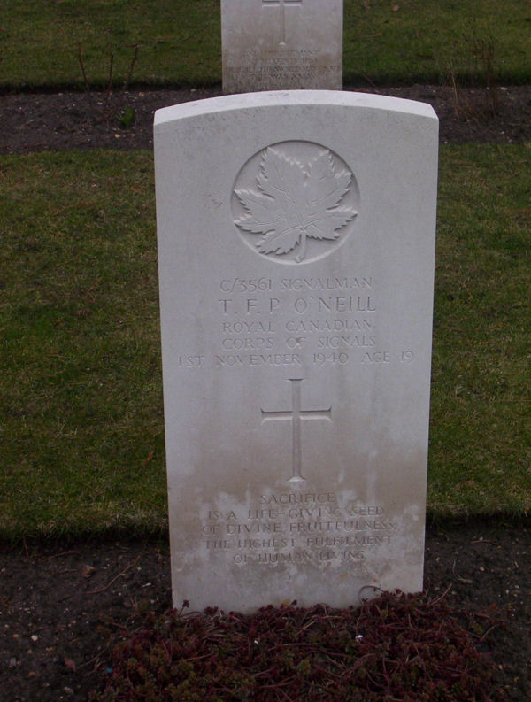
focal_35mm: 81
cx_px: 266
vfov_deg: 24.0
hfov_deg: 18.3
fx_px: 1647
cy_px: 351
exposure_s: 1/263
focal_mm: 10.76
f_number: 3.62
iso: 100
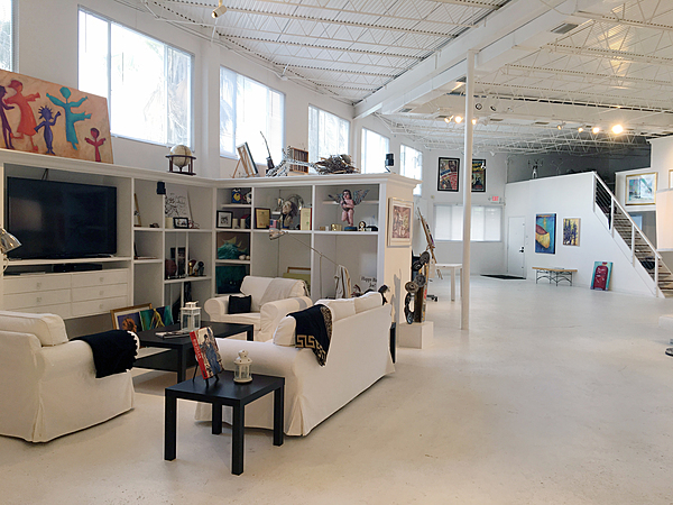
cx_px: 336
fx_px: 564
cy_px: 252
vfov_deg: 48.2
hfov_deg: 61.7
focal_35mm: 29
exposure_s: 1/30
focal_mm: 4.15
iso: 25
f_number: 2.2
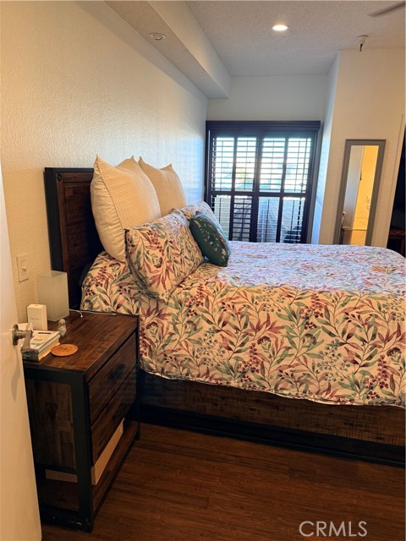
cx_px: 203
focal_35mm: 24
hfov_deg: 56.8
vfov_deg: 71.6
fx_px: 375
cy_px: 270
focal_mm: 6.76
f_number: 1.78
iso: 200
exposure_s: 1/60
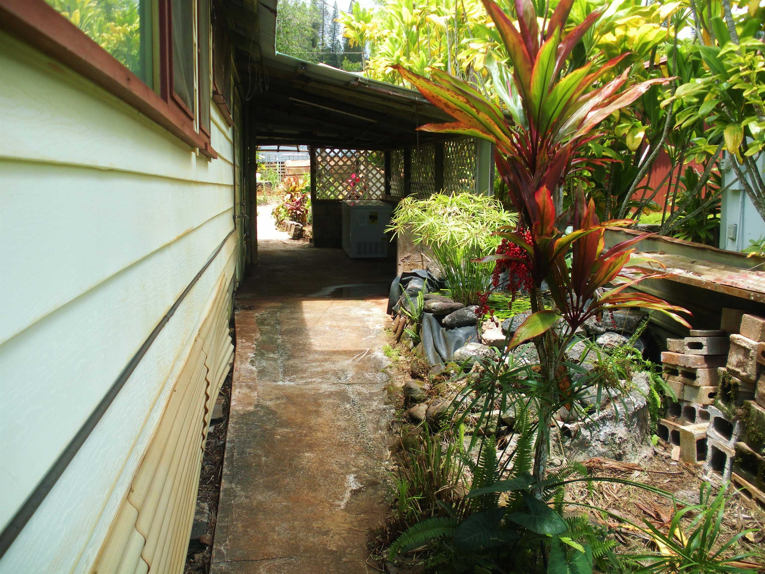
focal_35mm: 36
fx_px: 796
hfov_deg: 51.4
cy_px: 287
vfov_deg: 39.7
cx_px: 382
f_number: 3.5
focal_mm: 6.3
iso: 64
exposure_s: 1/130
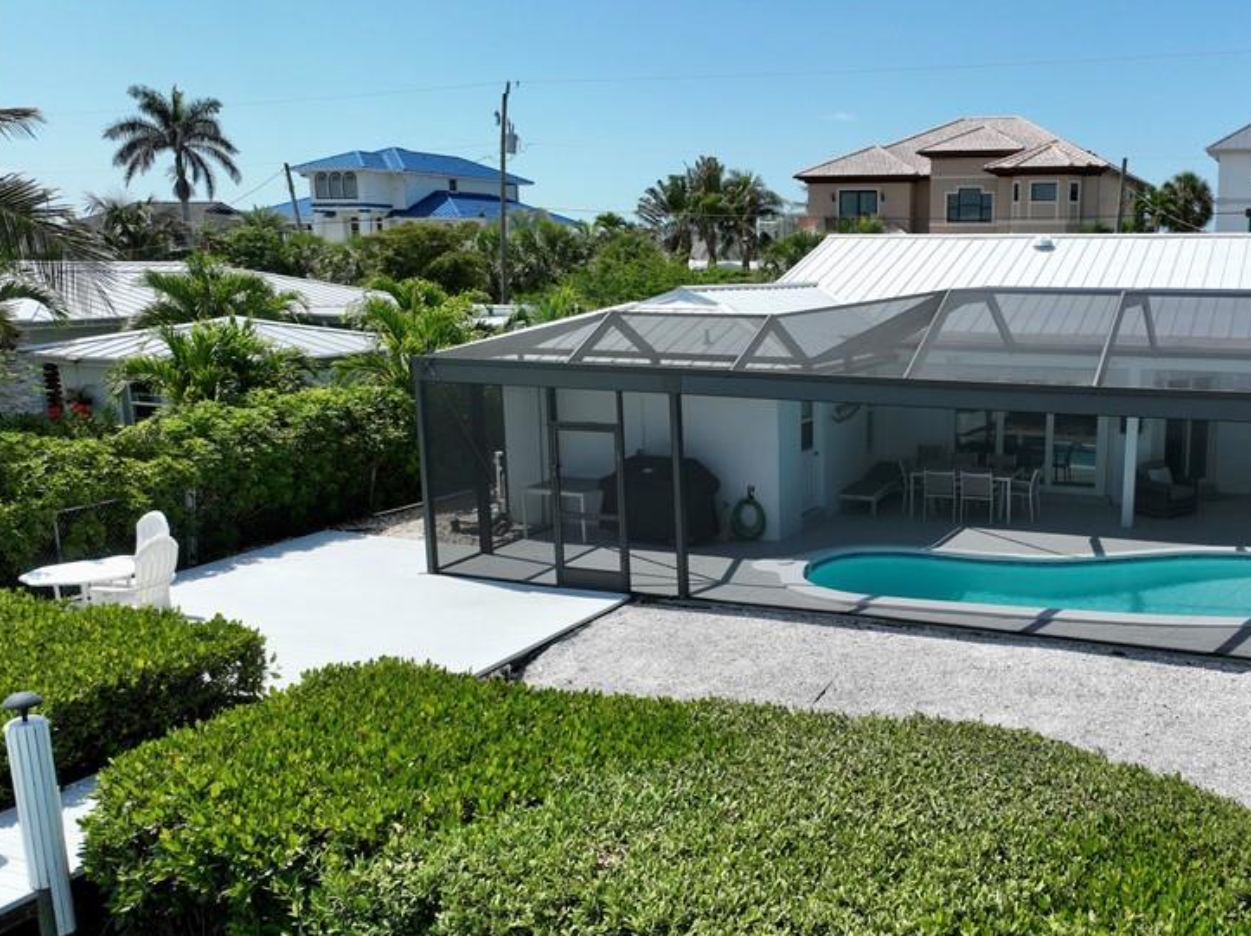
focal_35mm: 34
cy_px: 535
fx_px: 1228
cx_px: 874
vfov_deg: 41.6
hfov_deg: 52.5
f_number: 2.8
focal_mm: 12.29
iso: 110
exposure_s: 1/2500
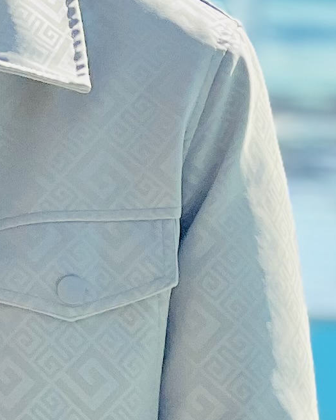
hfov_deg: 3.3
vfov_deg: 4.2
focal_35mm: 462
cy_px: -328
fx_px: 5742
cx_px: -244
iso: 25
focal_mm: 9
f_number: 2.8
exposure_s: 1/264
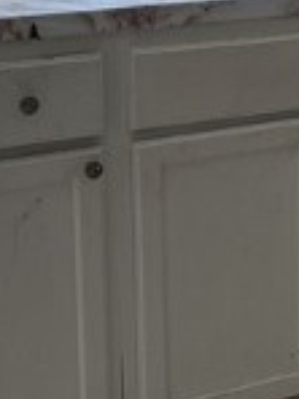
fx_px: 1555
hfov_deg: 10.4
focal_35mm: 135
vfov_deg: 14.5
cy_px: 40
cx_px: 528
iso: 50
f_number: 1.5
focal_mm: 5.7
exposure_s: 1/397
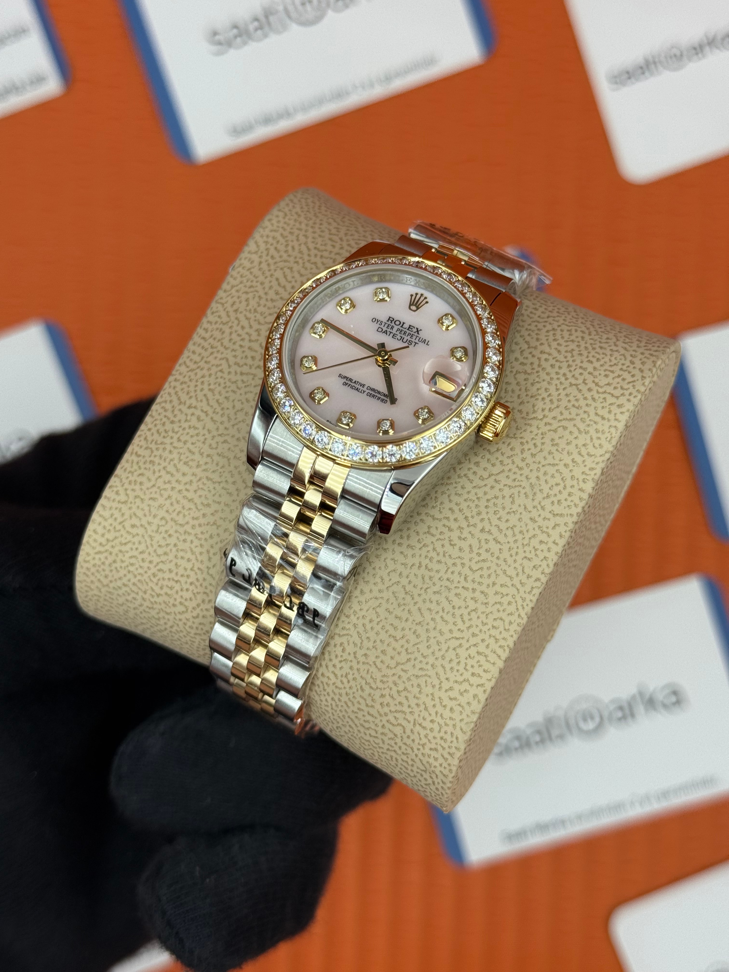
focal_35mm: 48
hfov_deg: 30.3
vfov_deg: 39.7
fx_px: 1348
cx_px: 364
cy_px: 486
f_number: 1.78
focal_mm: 6.76
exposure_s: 1/875
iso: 64
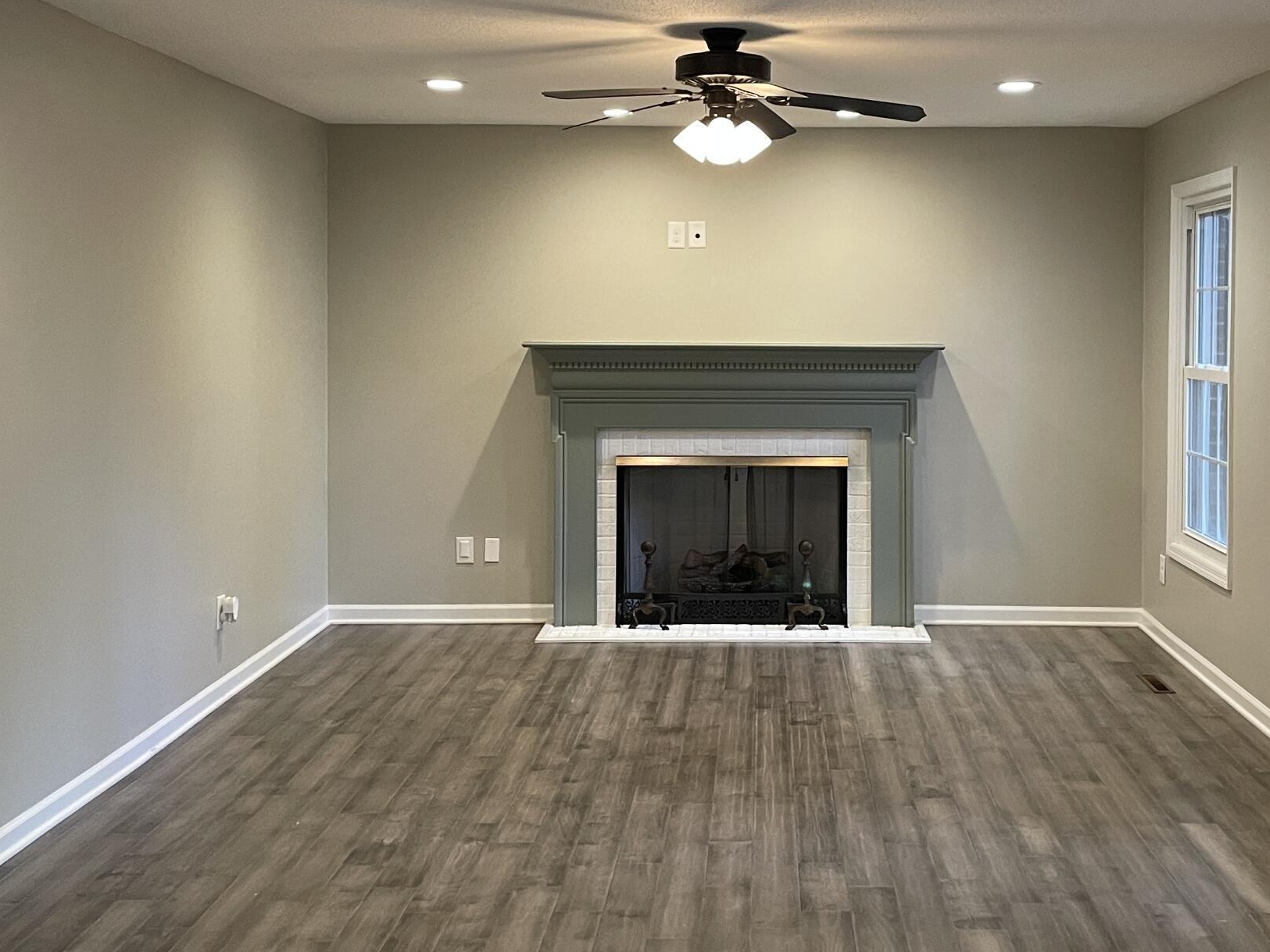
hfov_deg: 39.5
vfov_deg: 30.2
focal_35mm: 48
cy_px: 368
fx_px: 1761
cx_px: 749
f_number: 1.6
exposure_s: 1/60
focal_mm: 4.2
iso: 125
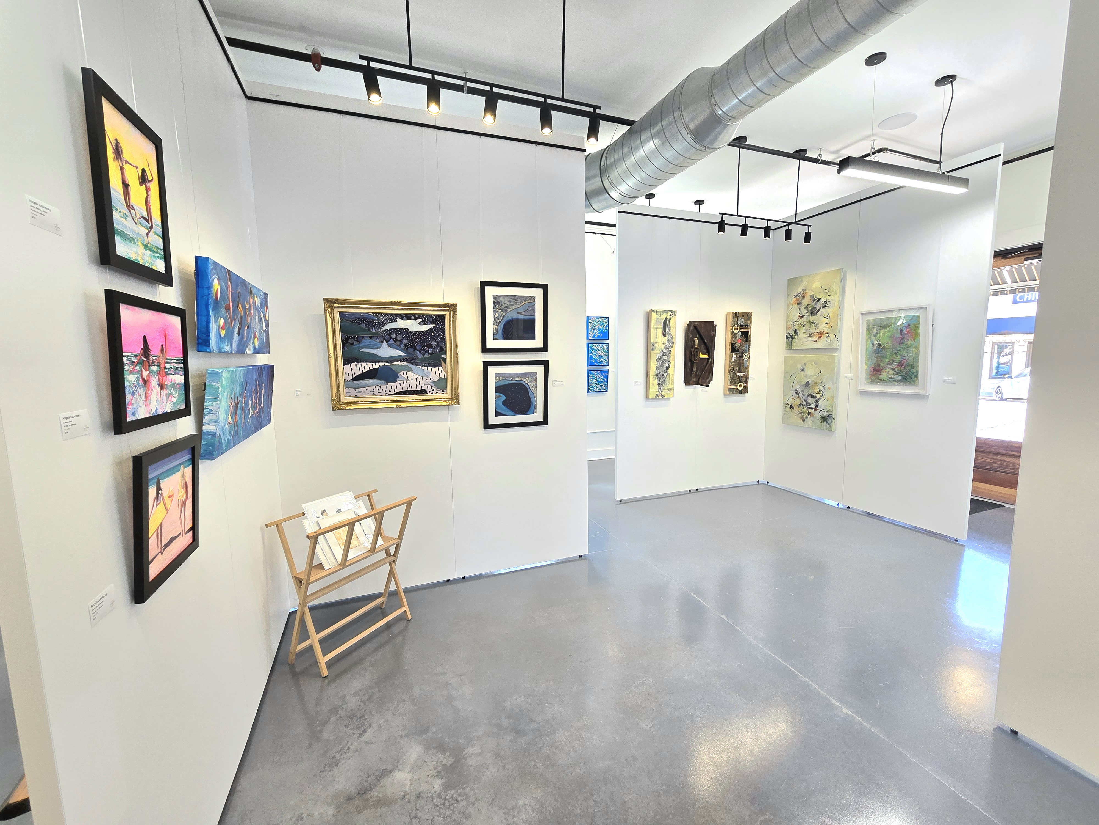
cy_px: 412
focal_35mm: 13
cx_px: 550
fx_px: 413
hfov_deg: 106.2
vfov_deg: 89.9
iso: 50
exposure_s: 1/60.2
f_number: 2.2
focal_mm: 2.2
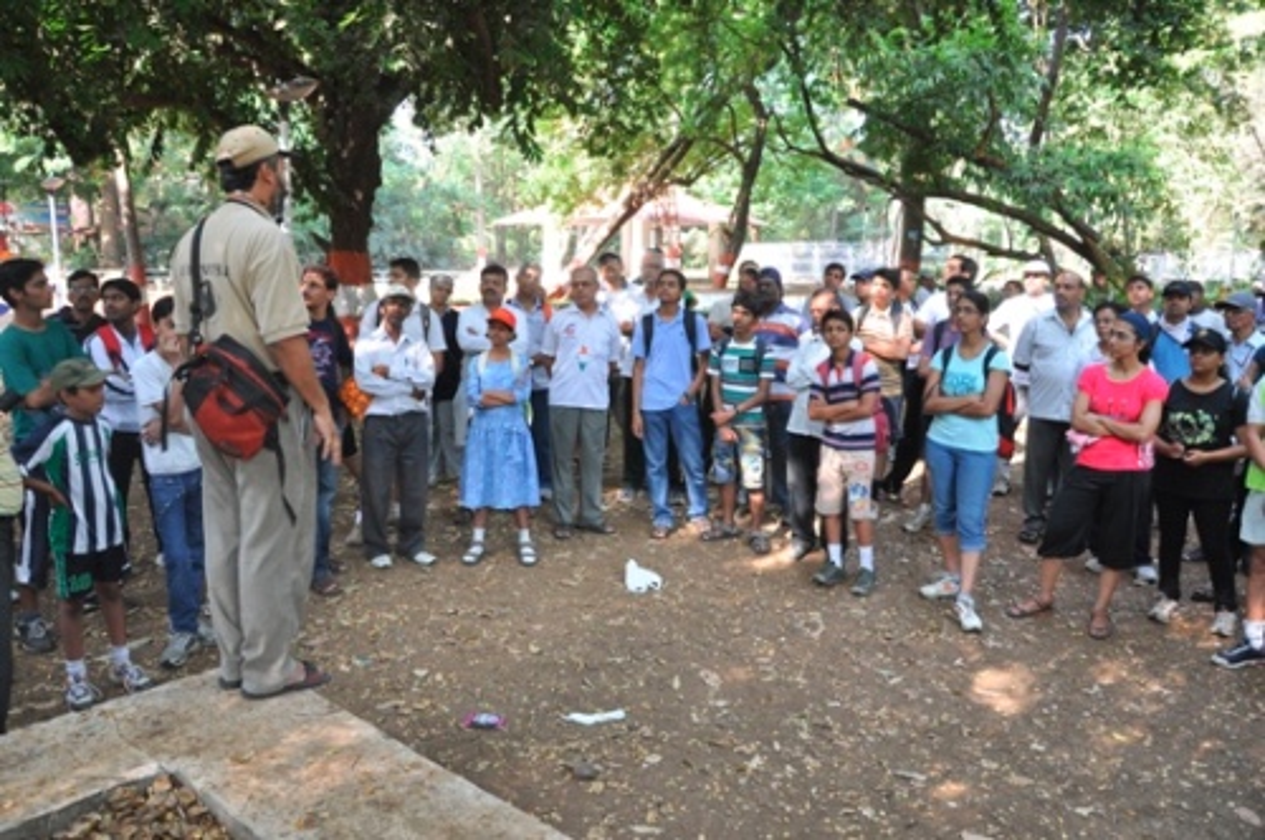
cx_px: 632
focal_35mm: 27
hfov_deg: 67.4
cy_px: 420
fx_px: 948
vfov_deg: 47.8
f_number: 4.5
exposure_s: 1/80
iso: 400
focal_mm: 18
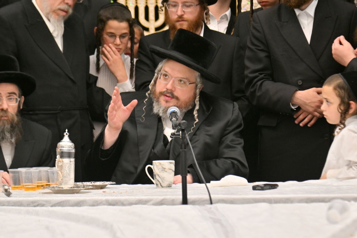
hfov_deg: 11.4
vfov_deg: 7.6
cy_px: 119
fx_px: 1784
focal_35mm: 180
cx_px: 178
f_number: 4
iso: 400
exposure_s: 1/200
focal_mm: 120
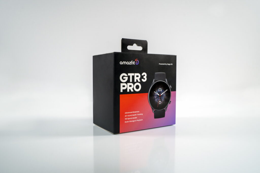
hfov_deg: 65.5
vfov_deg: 46.4
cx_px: 130
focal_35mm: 28
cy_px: 86
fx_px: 202
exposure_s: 1/200
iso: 800
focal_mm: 28
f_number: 8
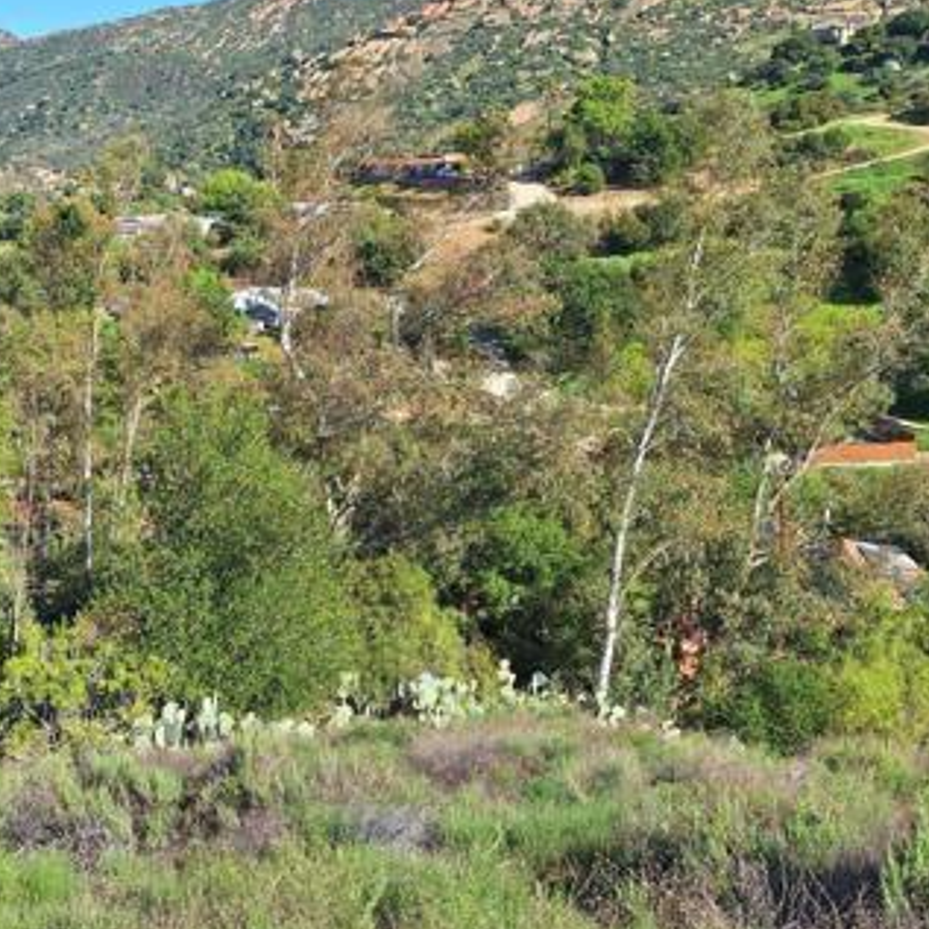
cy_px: 334
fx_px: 1245
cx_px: 141
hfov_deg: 38.8
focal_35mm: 41
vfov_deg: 40.6
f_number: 1.8
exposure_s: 1/2128
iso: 40
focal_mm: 5.54
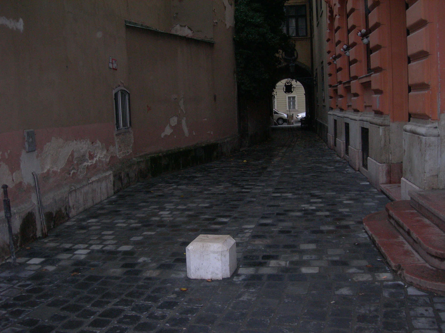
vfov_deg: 37.7
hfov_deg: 49.0
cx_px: 222
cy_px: 166
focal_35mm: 38
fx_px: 489
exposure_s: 1/60.1
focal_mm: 7.8
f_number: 2.8
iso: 200
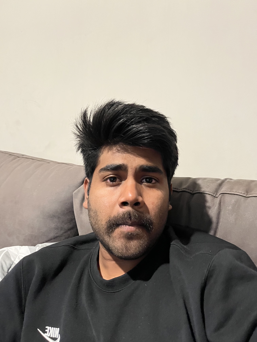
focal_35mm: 26
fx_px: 257
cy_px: 171
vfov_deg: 67.3
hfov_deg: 53.1
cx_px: 128
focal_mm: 5.1
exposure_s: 1/30
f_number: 1.6
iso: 1000
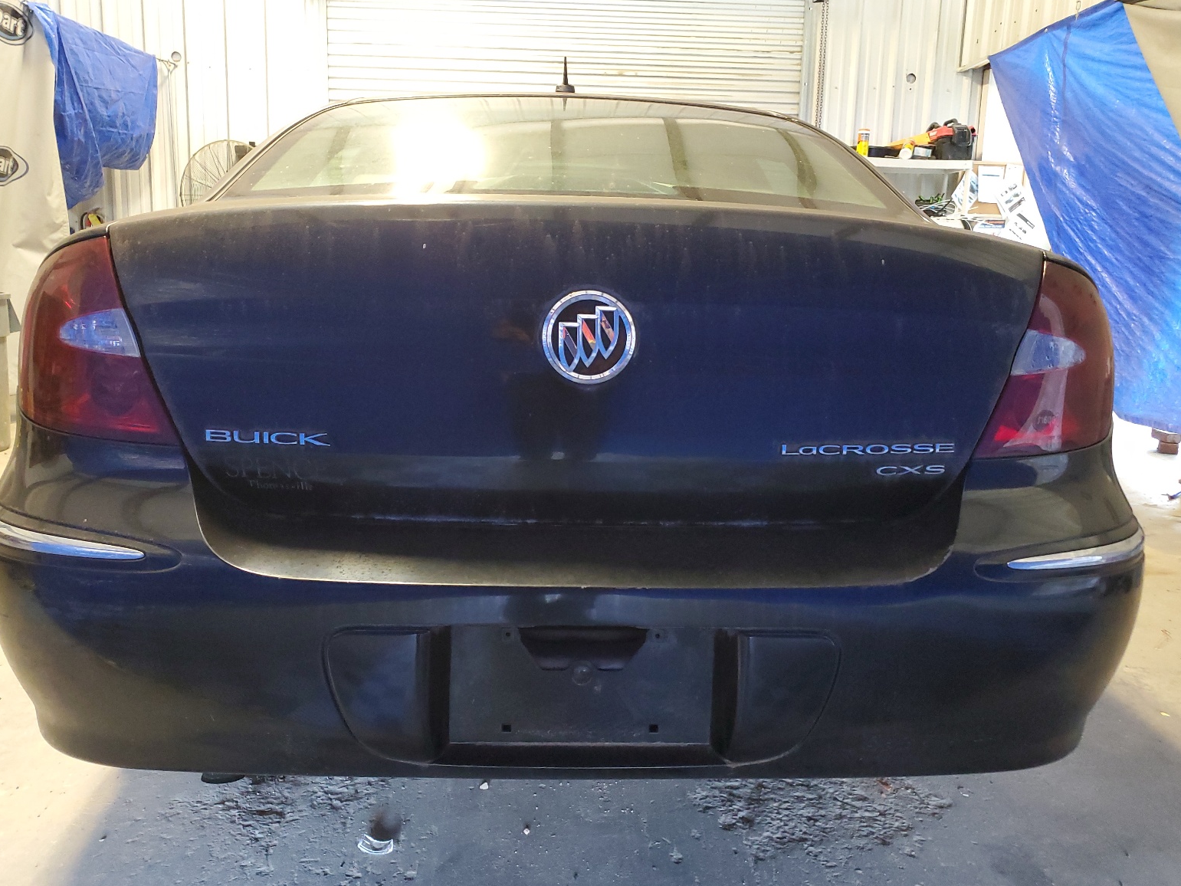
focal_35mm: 27
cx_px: 580
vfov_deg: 51.4
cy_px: 458
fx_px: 921
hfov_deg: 65.3
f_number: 1.5
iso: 301
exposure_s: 1/40
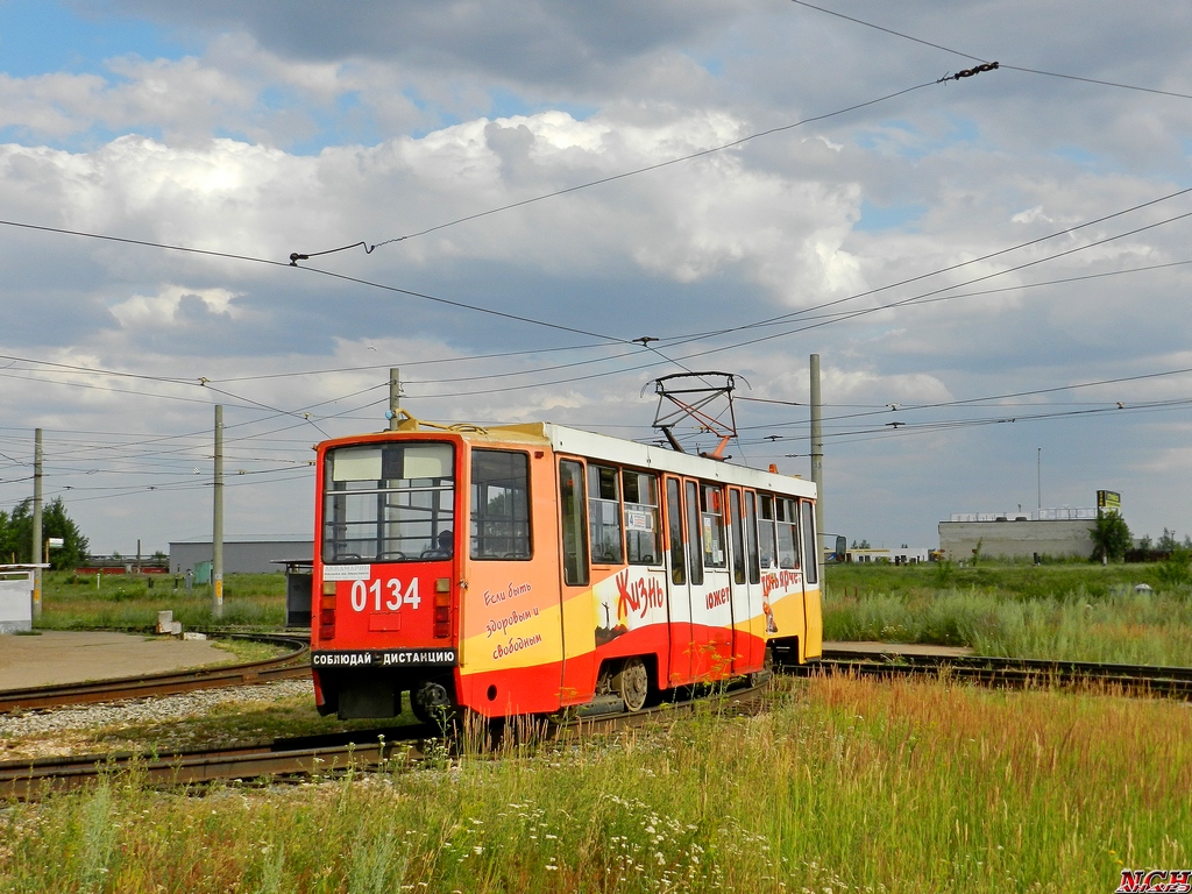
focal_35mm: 53
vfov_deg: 27.5
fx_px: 1825
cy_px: 447
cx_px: 596
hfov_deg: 36.2
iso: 160
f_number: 5
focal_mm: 9.4
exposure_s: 1/800
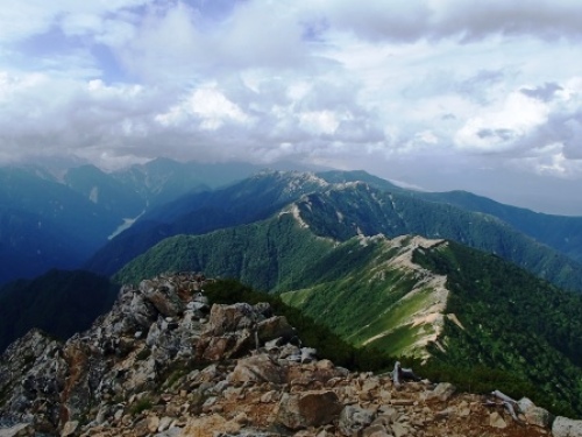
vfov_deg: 49.7
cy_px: 218
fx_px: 471
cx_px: 291
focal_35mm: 28
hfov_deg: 63.4
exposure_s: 1/160
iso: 100
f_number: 11
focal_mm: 5
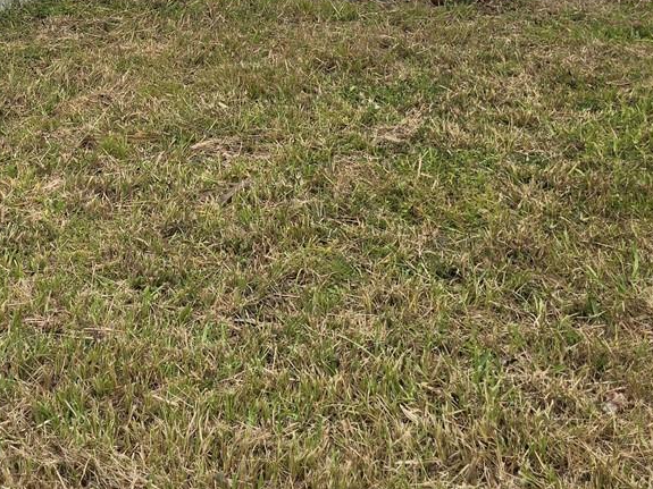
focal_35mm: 64
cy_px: -116
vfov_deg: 21.2
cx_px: 23
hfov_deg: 28.7
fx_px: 1207
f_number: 1.7
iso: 12
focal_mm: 6.3
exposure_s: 1/661
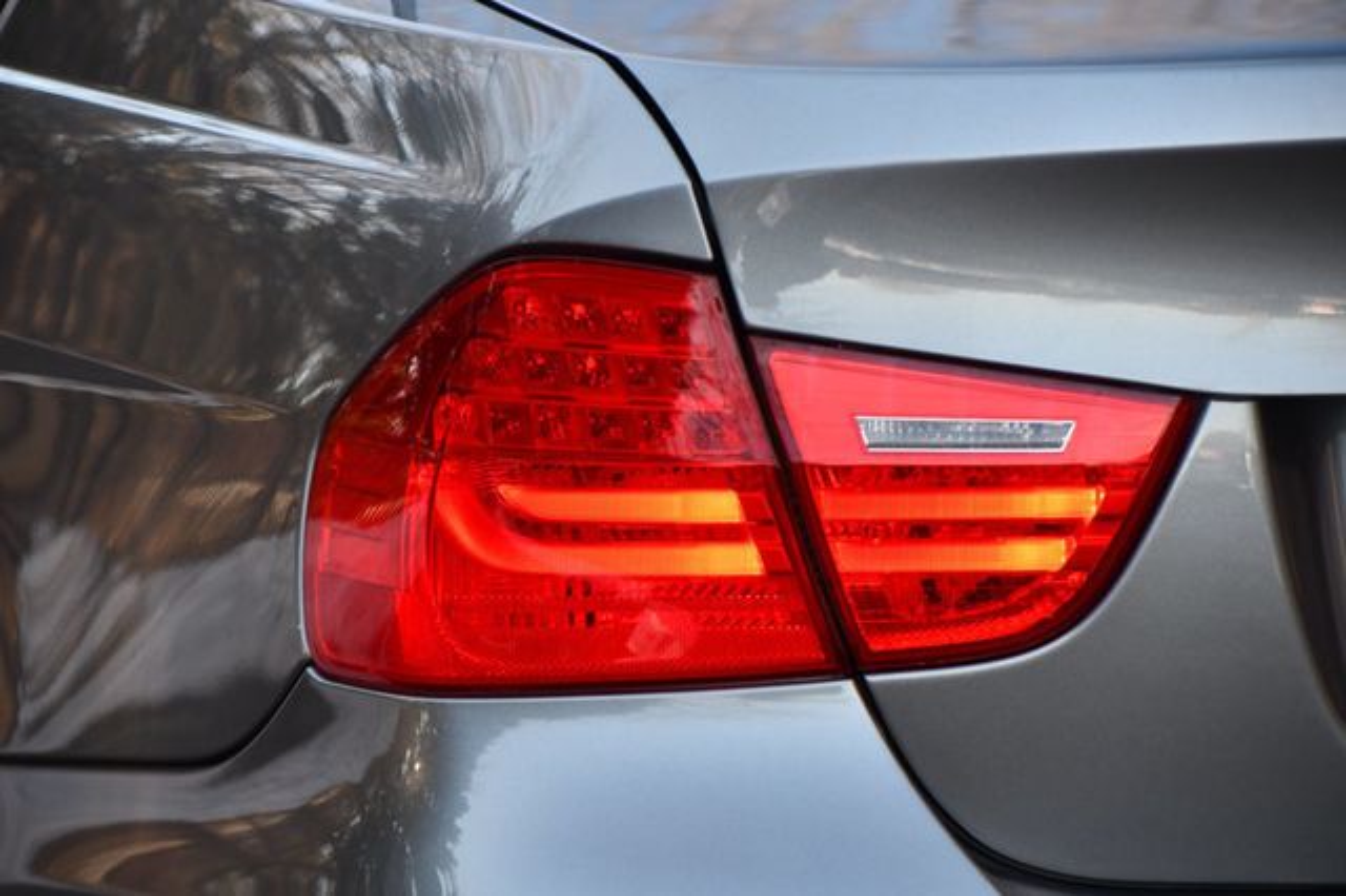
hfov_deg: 10.2
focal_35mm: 202
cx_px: 673
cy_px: 448
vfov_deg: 6.8
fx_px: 7548
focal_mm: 135
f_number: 5
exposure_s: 1/250
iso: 400
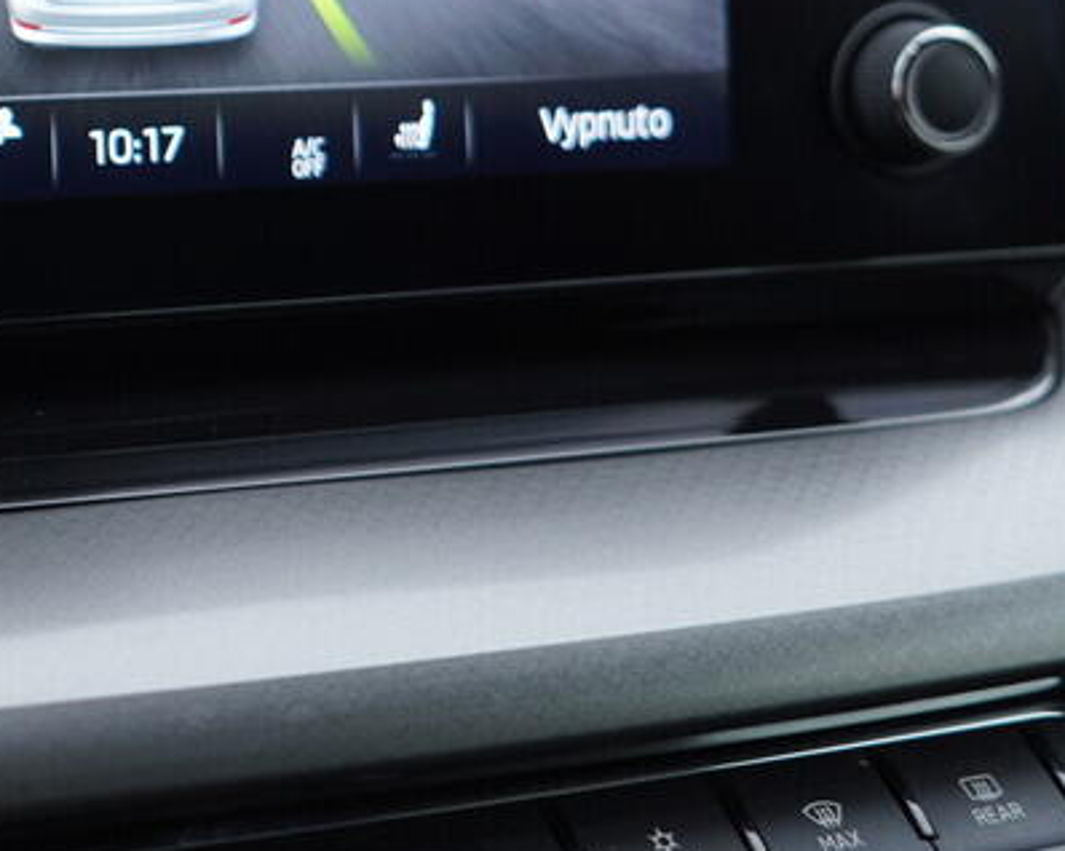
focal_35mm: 87
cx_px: 67
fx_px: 2741
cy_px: 1
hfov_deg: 21.4
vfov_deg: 17.2
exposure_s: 1/40
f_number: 2.8
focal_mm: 24
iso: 125
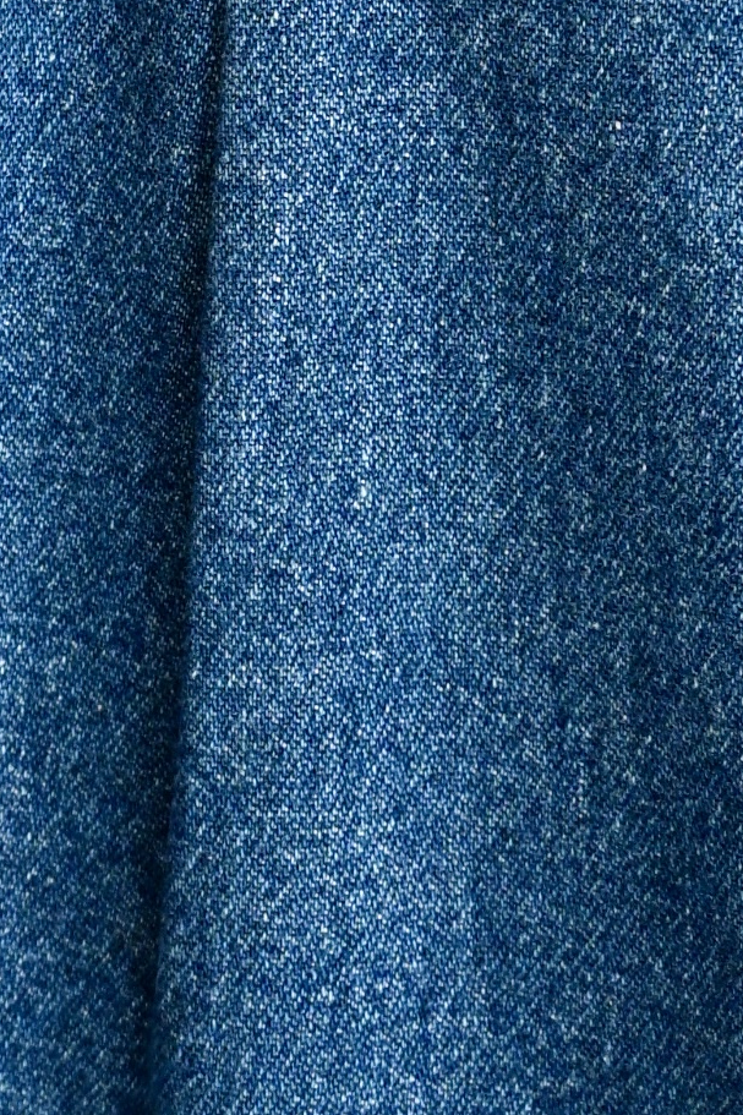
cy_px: -143
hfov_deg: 14.6
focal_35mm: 93
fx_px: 2874
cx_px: 99
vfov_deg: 20.8
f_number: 4.5
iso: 800
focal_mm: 19.5
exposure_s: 1/25
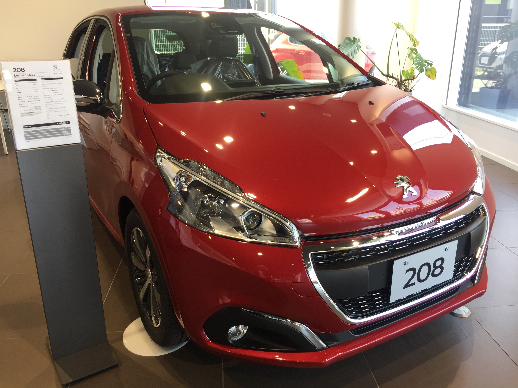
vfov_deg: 48.2
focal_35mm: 29
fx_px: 434
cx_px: 259
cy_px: 194
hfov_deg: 61.7
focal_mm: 4.15
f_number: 2.2
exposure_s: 1/60
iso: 40
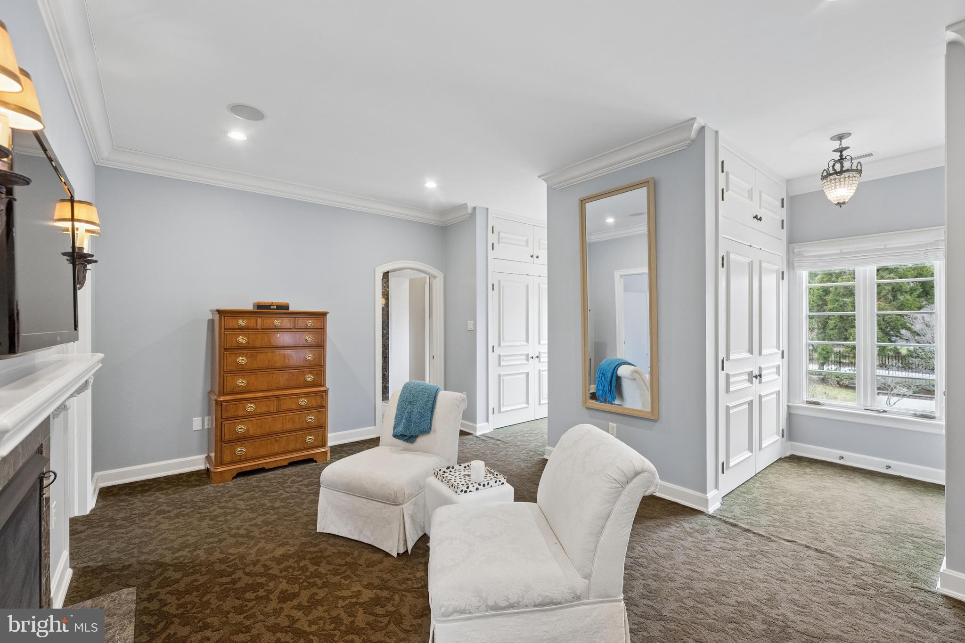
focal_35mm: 16
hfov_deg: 98.5
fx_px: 415
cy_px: 322
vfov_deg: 75.5
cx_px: 482
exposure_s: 1/160
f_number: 5
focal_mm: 15.5
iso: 2000
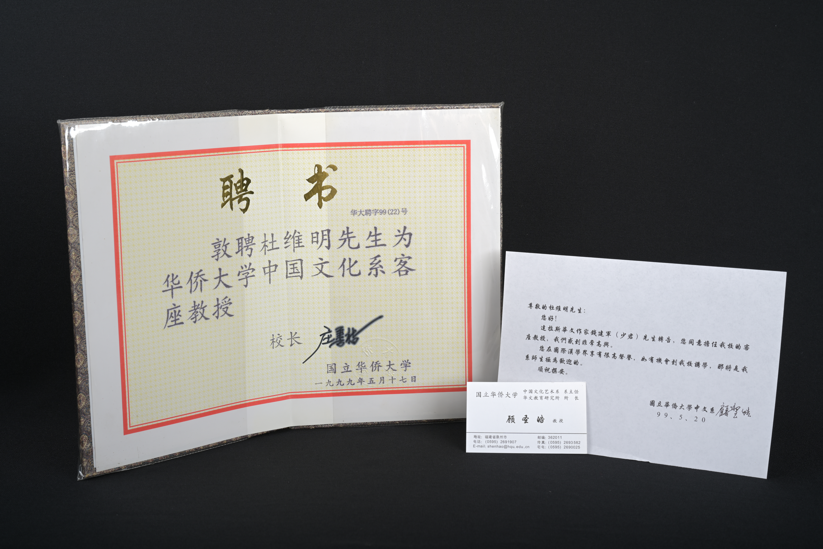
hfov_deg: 36.9
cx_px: 412
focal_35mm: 54
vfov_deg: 25.1
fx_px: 1234
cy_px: 274
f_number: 10
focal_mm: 54
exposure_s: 1/200
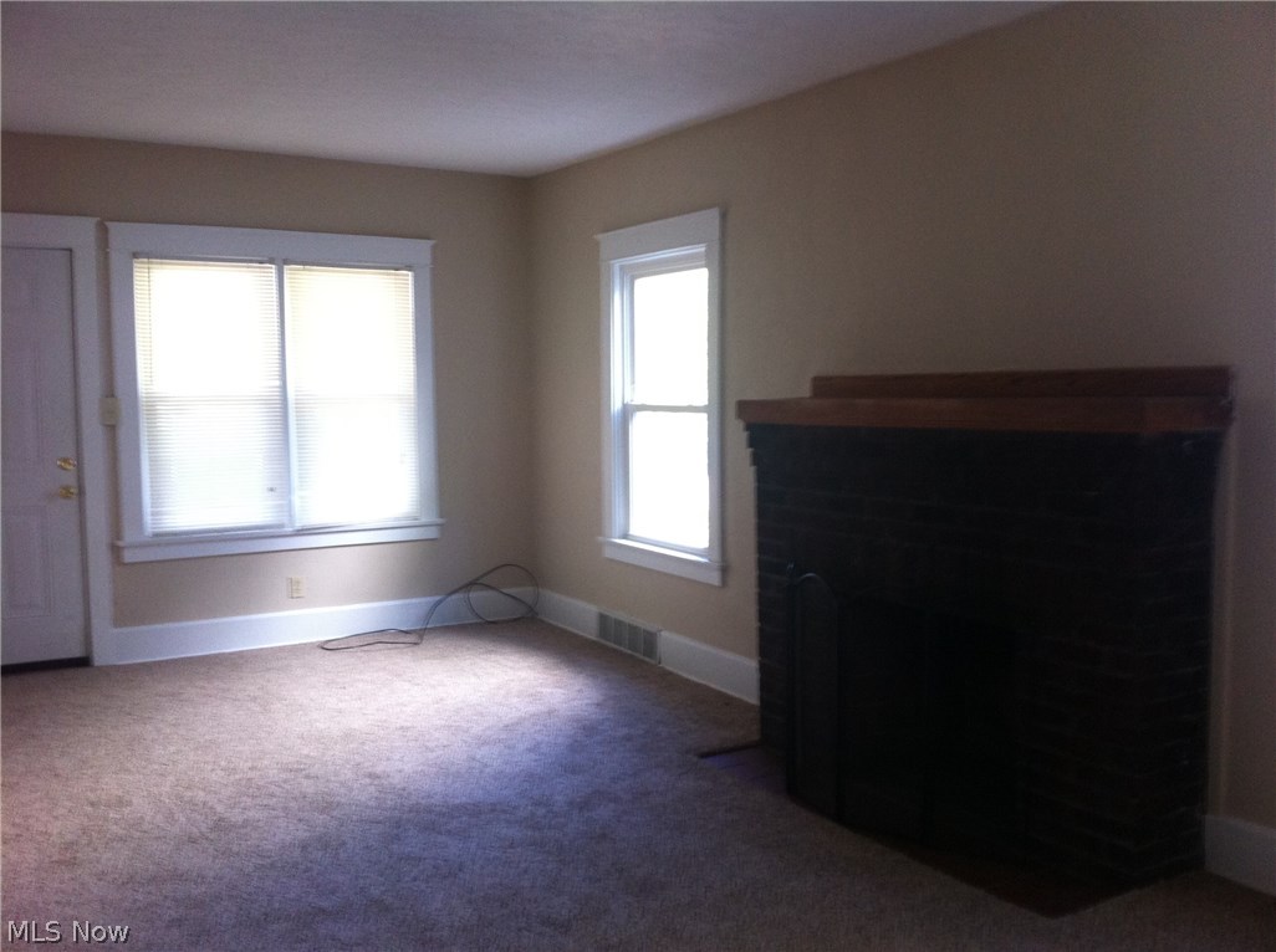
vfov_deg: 40.6
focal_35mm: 35
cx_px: 638
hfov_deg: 52.7
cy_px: 476
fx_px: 1288
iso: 125
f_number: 2.8
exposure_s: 1/15
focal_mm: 3.85
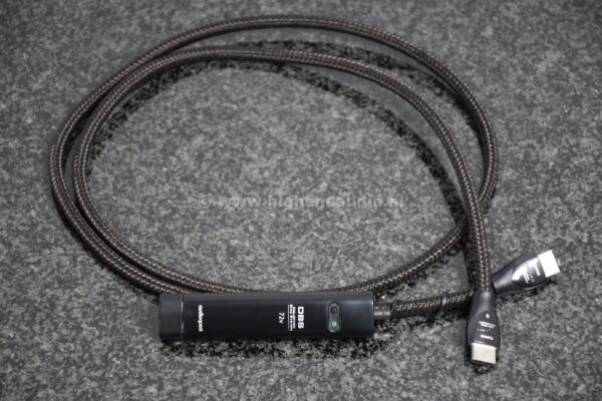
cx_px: 301
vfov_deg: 10.2
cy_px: 200
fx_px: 2257
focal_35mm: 135
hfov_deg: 15.2
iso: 1600
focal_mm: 90
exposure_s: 1/60
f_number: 5.3
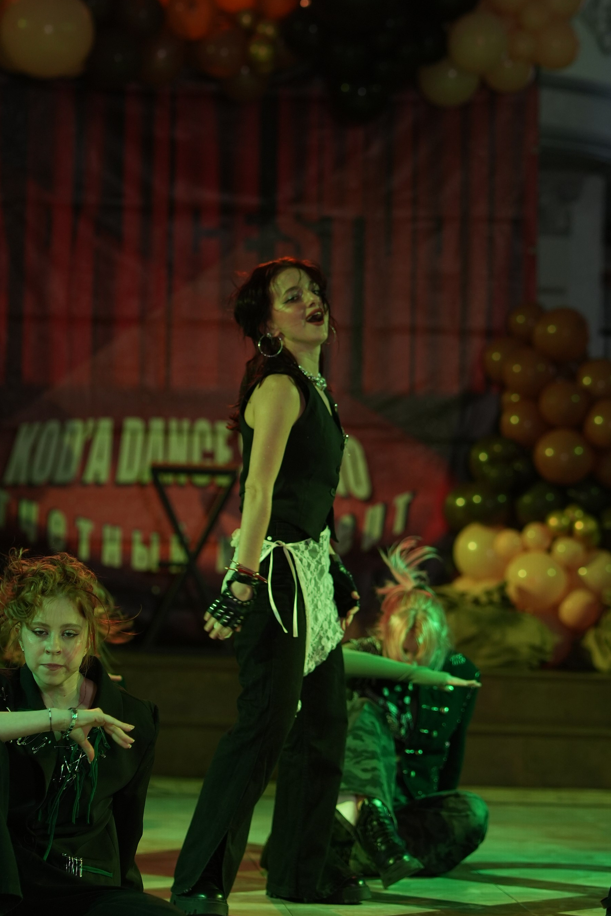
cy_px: 436
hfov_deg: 10.5
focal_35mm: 130
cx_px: 284
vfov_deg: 15.8
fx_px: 3309
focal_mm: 85
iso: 800
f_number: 2.2
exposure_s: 1/400
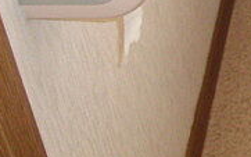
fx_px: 951
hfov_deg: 13.7
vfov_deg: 8.9
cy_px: -160
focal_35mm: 139
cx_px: 424
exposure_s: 1/60
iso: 400
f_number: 3.6
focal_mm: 6.42
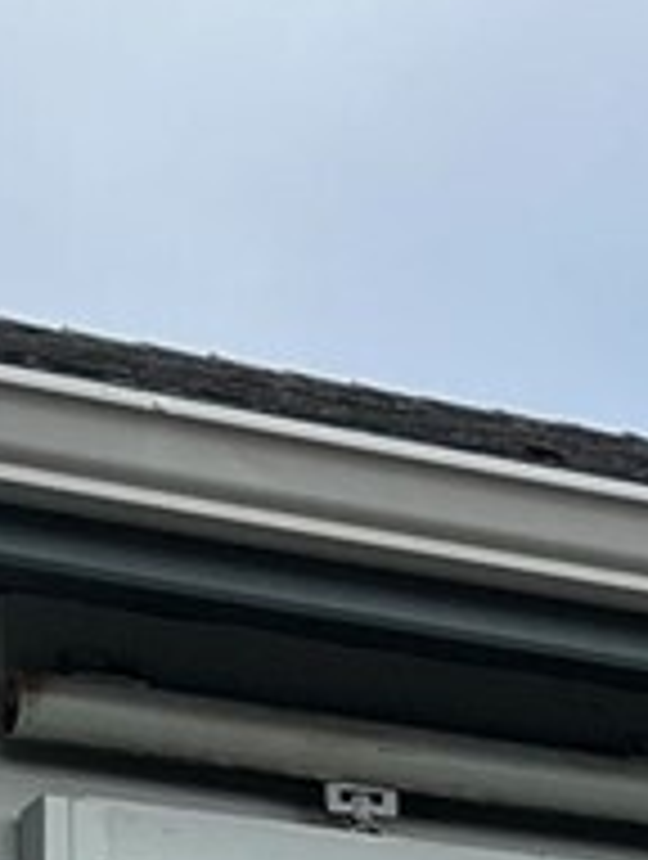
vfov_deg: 10.4
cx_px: 963
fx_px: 4055
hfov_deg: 8.9
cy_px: 2071
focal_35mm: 163
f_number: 1.6
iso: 50
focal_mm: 5.1
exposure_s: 1/2358
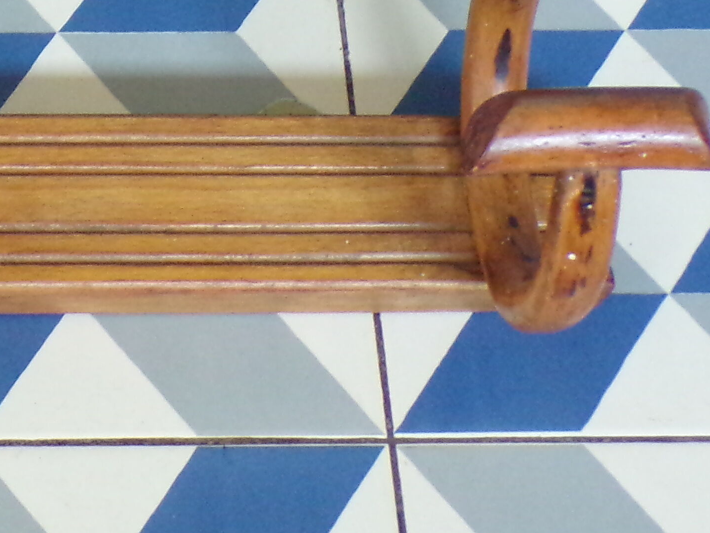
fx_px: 3241
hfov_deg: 12.2
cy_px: -114
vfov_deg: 9.3
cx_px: -161
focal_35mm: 158
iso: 400
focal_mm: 8.7
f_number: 3.5
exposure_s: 1/17
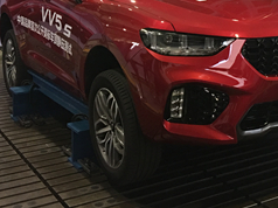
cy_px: -11
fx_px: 538
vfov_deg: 21.0
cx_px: 222
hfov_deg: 28.4
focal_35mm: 67
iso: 100
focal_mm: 4.15
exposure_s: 1/17
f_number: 2.2
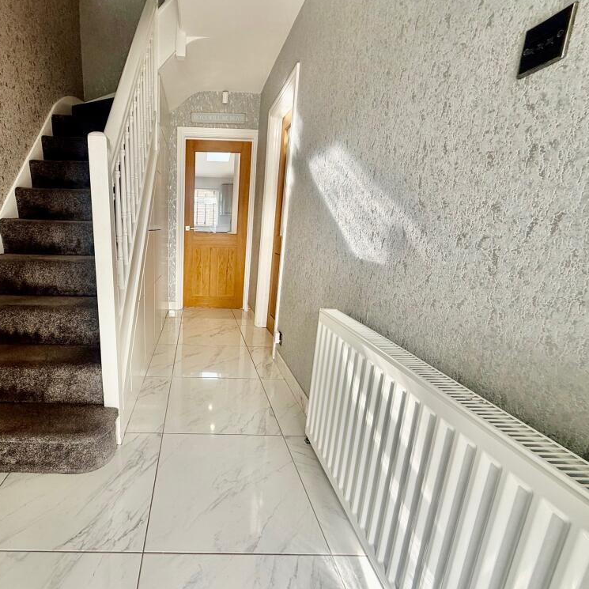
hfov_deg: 81.5
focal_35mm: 17
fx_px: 327
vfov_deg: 84.0
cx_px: 203
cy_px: 300
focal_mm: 2.22
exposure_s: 1/99
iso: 80
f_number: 2.2
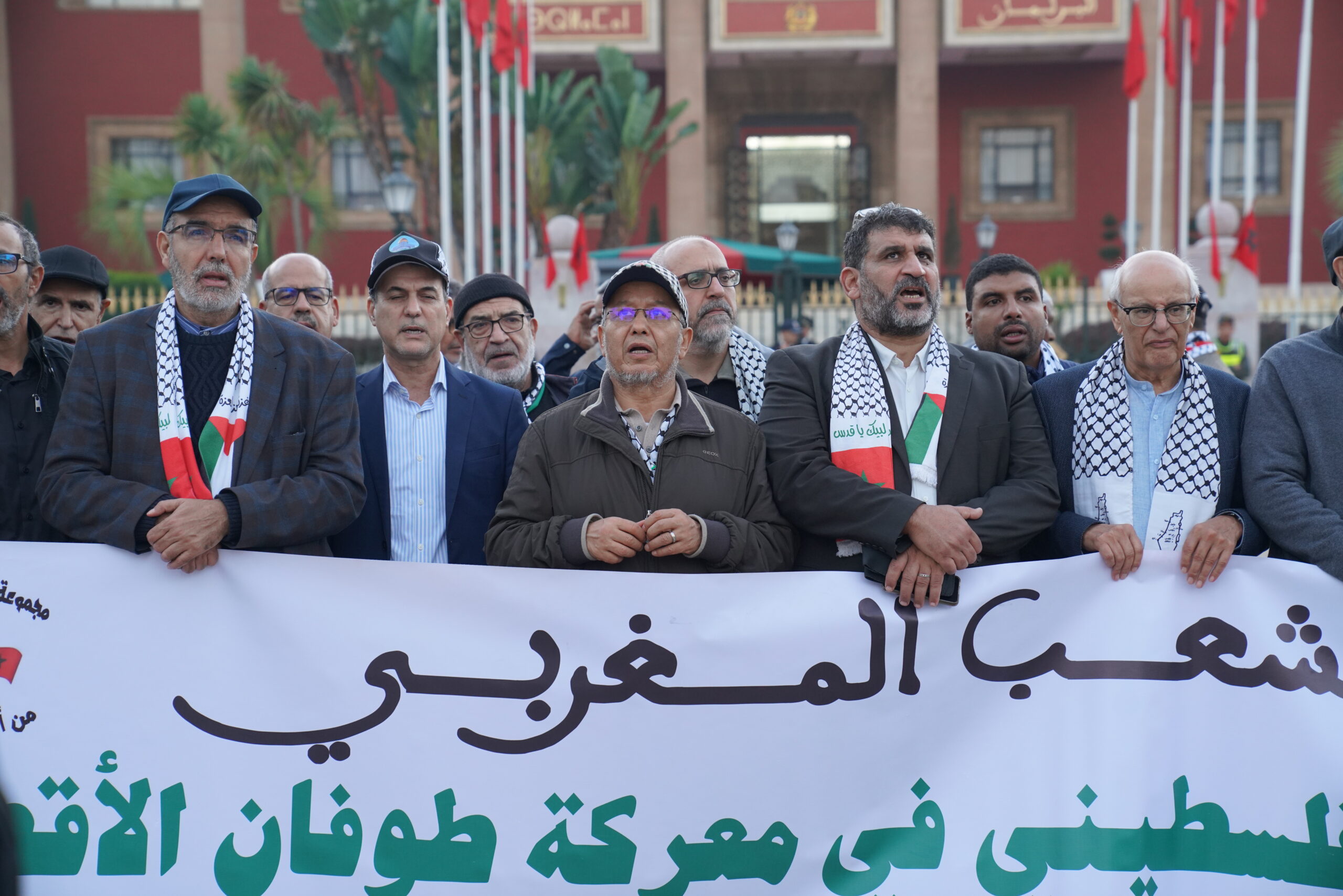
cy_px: 448
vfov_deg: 19.5
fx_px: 2612
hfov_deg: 28.8
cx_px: 672
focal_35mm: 70
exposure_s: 1/160
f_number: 4
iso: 1250
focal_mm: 70
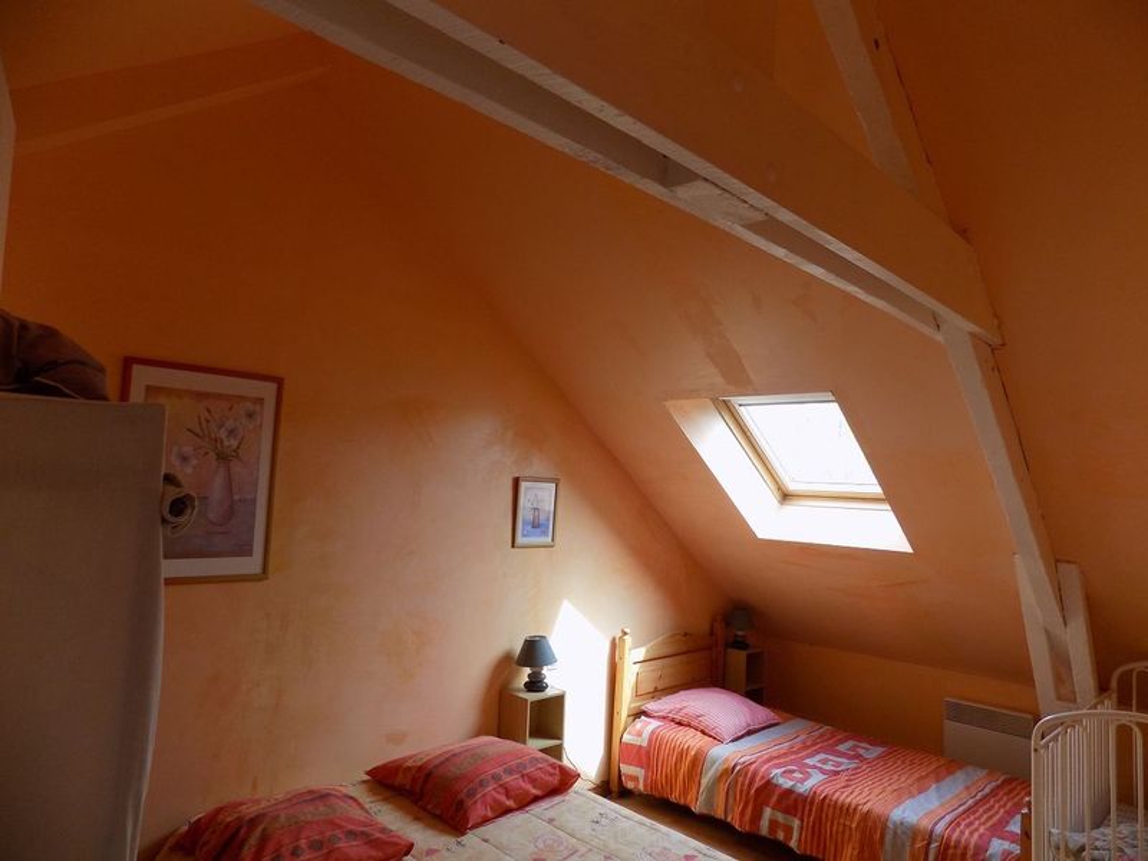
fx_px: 763
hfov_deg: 73.9
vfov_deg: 58.9
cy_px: 430
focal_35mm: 23
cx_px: 574
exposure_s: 1/50
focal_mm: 4
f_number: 3.1
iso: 80
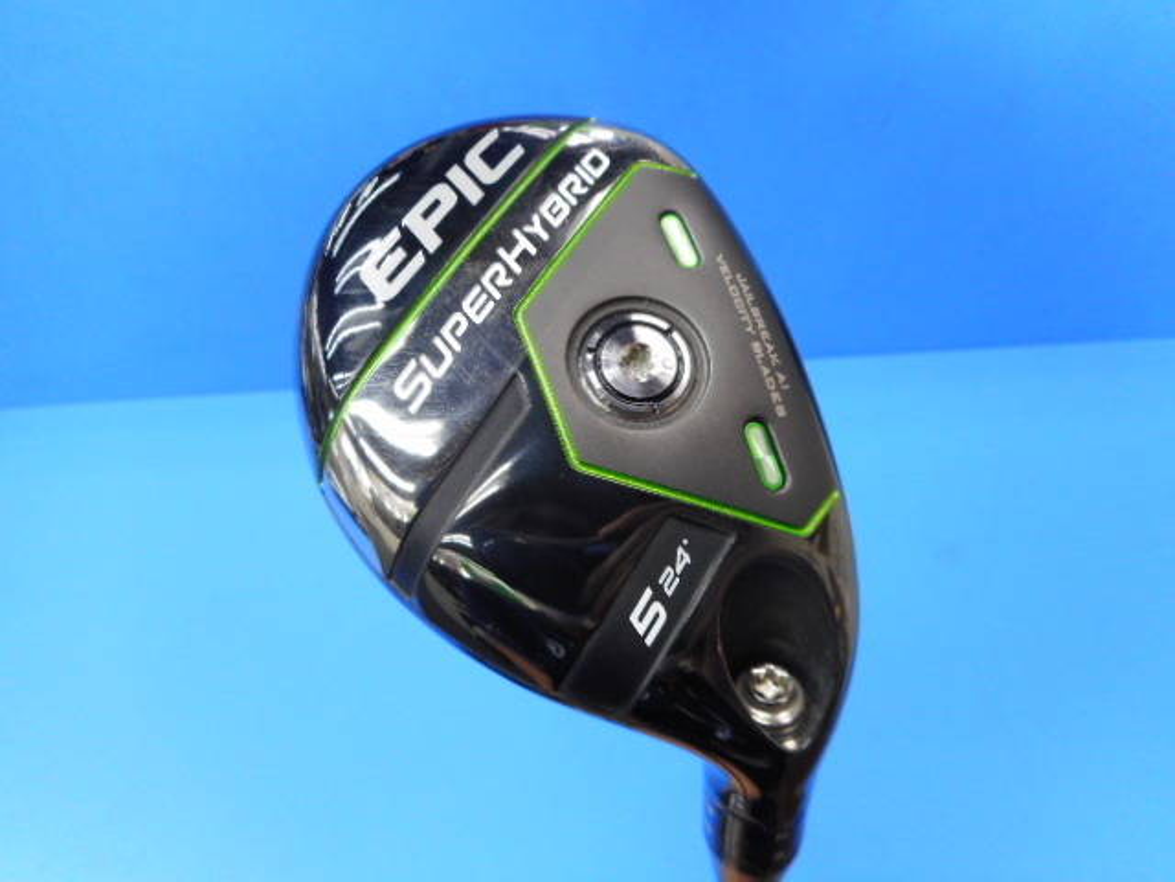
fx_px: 849
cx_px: 588
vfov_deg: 54.9
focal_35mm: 25
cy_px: 441
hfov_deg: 69.4
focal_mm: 4.5
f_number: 3.7
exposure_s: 1/30
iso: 140
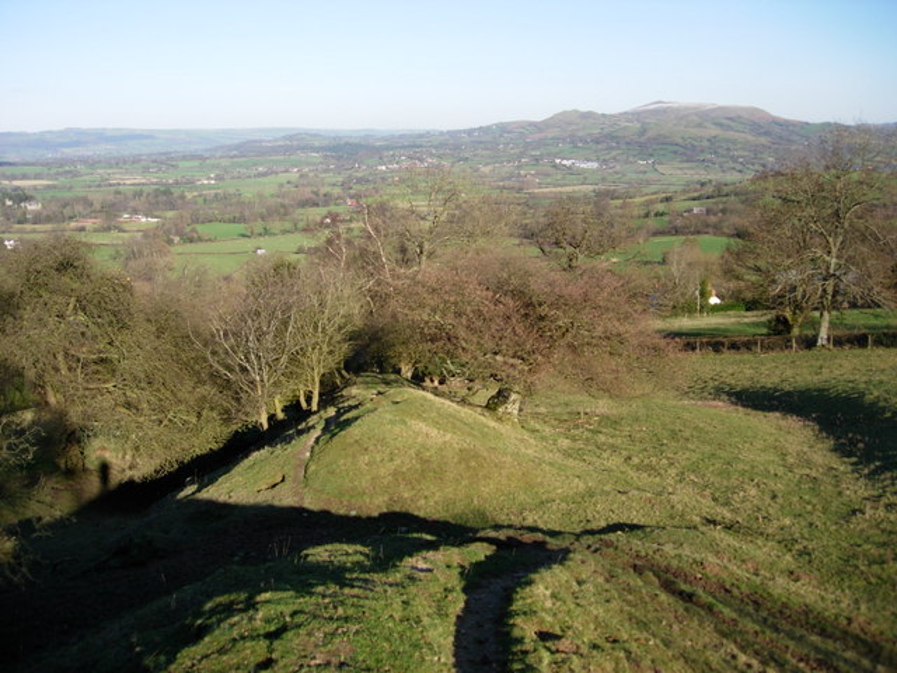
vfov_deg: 37.7
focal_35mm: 38
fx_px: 985
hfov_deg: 49.0
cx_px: 448
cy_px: 336
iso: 64
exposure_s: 1/1024
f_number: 2.8
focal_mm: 7.8
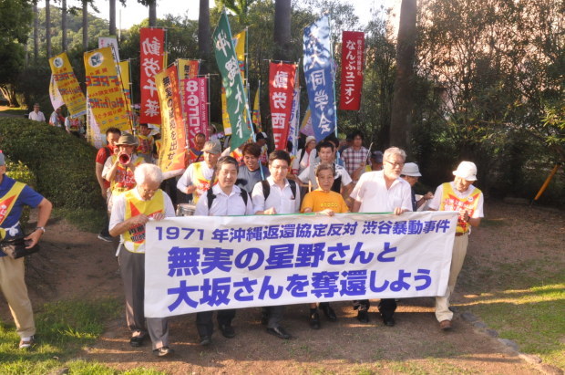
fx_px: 517
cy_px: 188
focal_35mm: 33
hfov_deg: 57.3
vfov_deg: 39.8
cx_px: 282
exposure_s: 1/80
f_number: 20
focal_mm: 22
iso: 1600
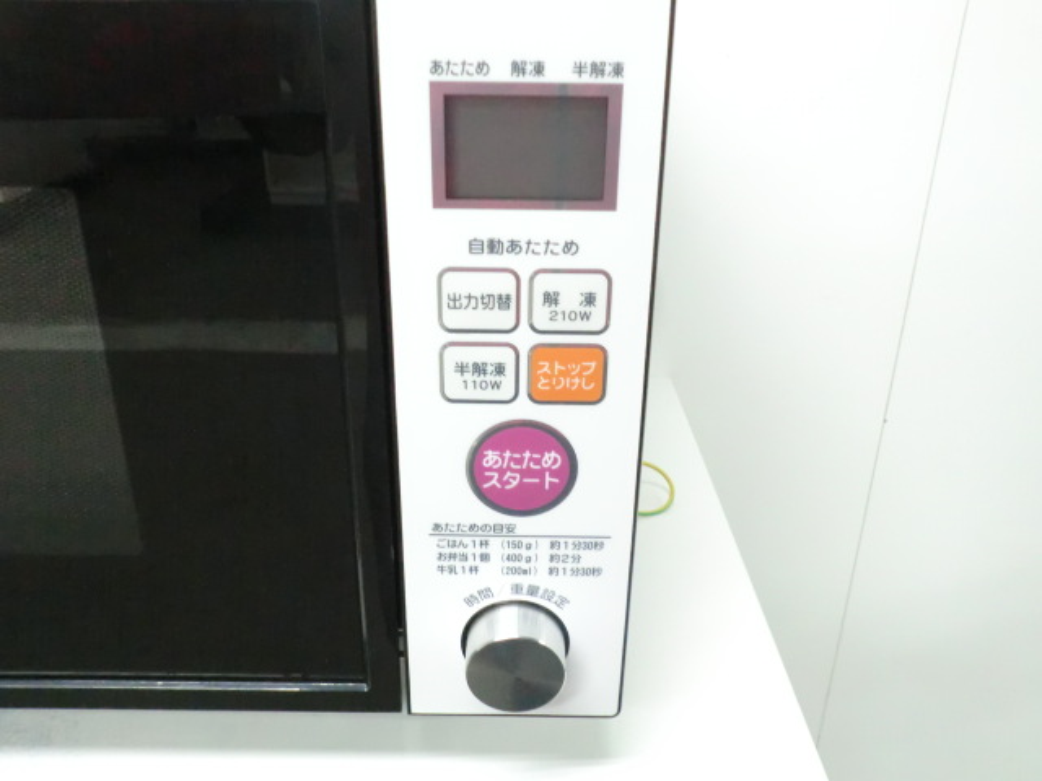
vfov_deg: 44.2
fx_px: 963
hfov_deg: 56.8
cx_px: 521
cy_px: 390
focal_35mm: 32
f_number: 3.5
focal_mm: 5.8
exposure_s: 1/40
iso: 800
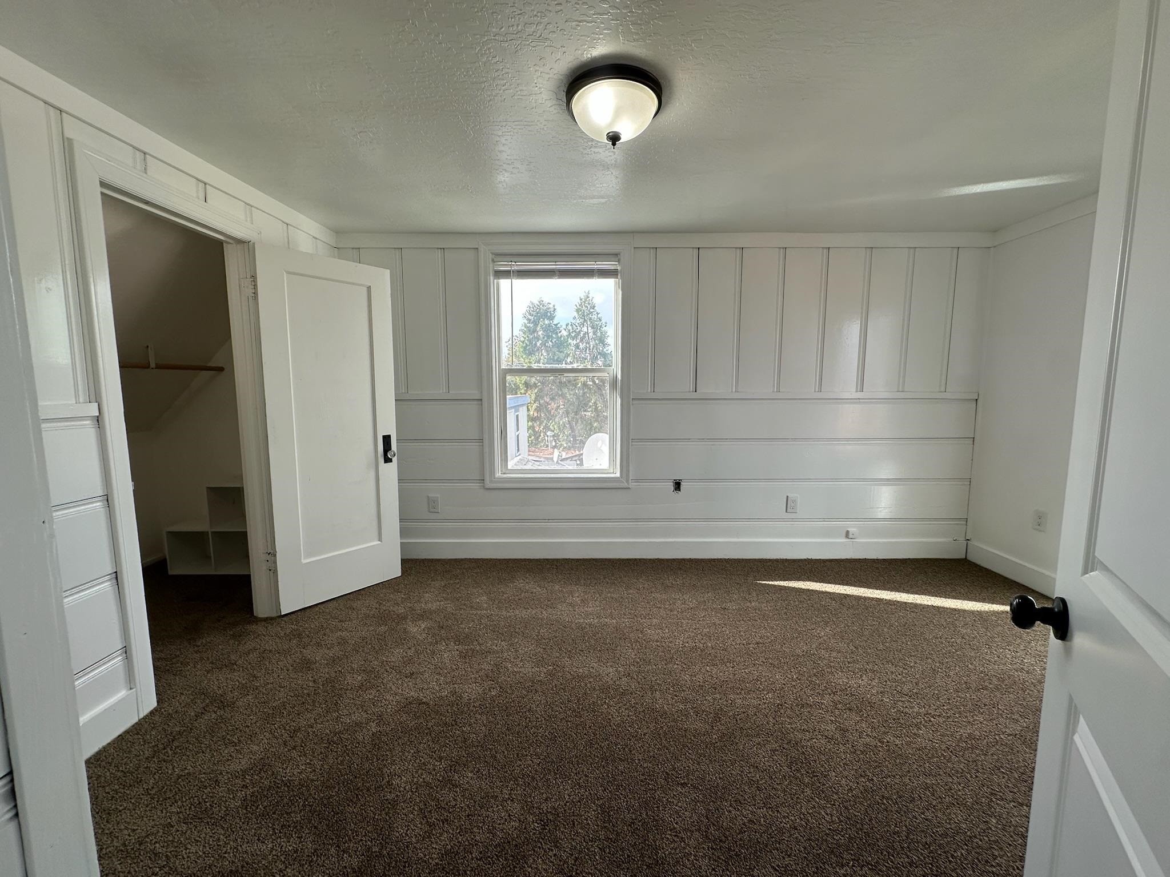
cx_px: 585
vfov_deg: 85.7
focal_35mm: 14
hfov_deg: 102.1
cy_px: 438
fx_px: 473
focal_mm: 2.22
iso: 40
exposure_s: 1/145
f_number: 2.2
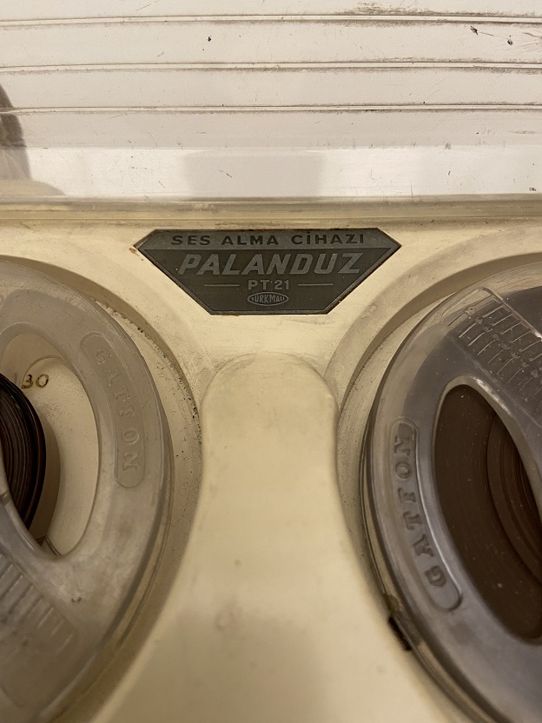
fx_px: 543
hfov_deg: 53.1
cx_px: 271
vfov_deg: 67.3
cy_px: 362
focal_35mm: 26
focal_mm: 4.25
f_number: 1.8
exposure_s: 1/50
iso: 125
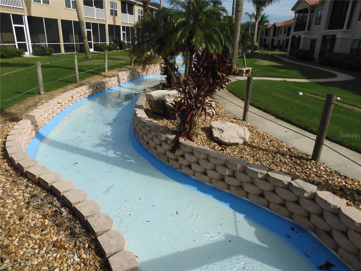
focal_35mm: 24
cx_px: 180
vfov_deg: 56.8
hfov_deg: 71.6
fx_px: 250
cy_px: 136
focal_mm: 4.3
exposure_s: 1/1600
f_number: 3.4
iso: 100
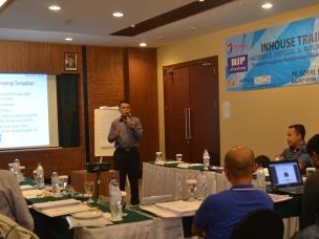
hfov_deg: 37.5
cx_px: 165
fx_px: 470
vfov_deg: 28.5
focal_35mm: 51
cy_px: 141
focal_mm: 24
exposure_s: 1/15
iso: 500
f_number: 4
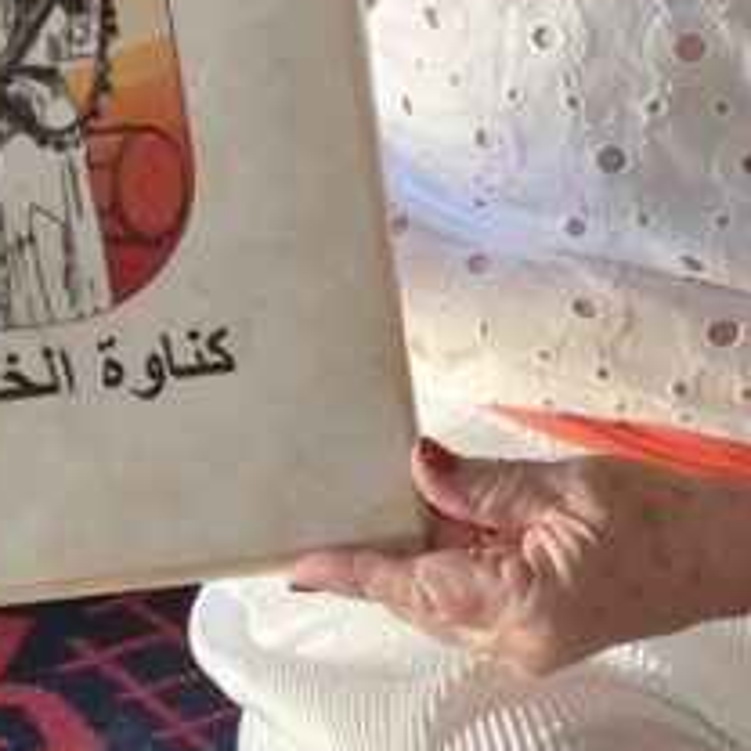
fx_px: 2455
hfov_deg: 16.7
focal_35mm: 100
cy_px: -462
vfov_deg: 15.6
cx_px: 874
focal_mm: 5.54
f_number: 1.8
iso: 400
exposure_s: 1/120
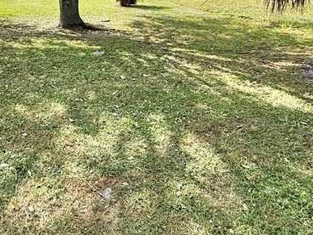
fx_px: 335
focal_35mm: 37
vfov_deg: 34.8
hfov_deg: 47.2
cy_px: -6
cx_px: 59
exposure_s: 1/1125
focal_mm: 2.22
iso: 64
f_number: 2.2
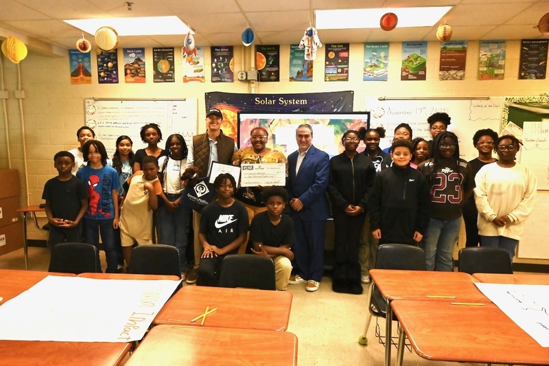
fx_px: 366
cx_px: 274
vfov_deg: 53.1
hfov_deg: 73.8
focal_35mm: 24
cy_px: 183
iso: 8000
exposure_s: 1/160
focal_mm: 24
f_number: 11
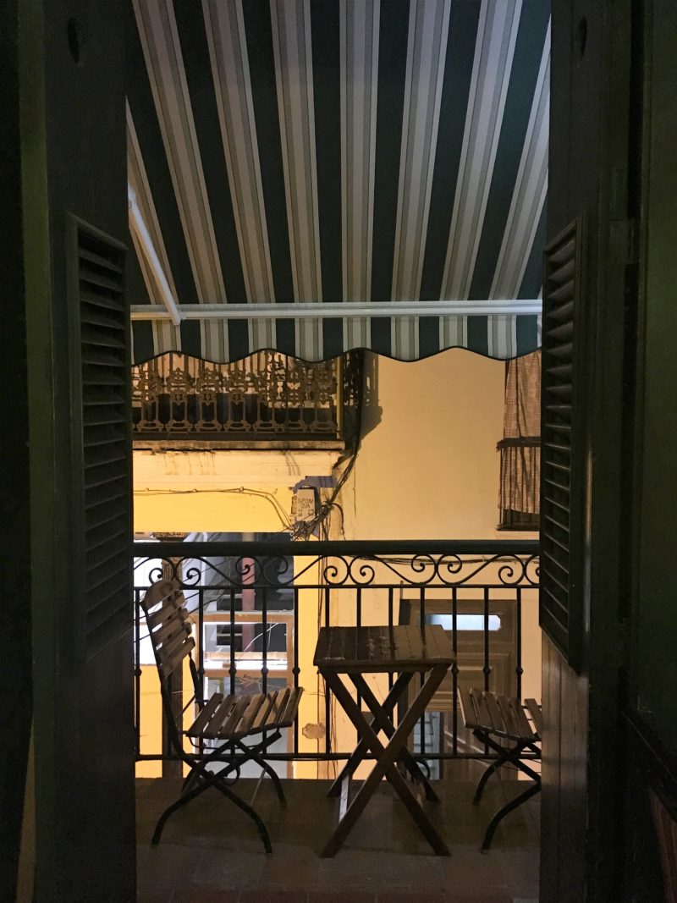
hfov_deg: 48.2
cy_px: 452
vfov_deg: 61.7
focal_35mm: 29
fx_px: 756
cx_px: 338
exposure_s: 1/15
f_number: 2.2
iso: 400
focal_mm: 4.15
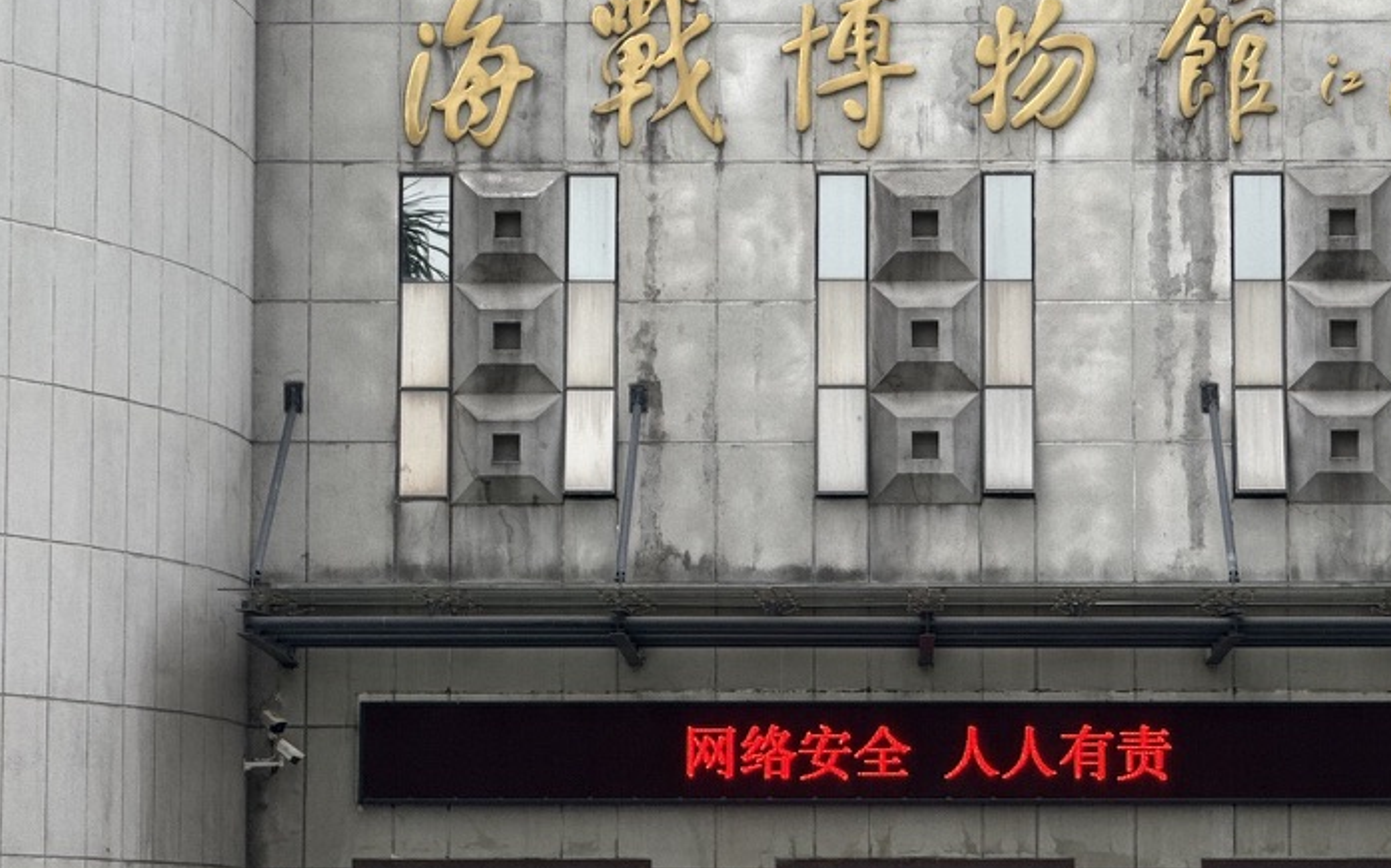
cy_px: 132
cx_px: 902
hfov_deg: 11.2
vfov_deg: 7.0
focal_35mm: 187
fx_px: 7086
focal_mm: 15.66
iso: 40
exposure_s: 1/121
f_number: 2.8
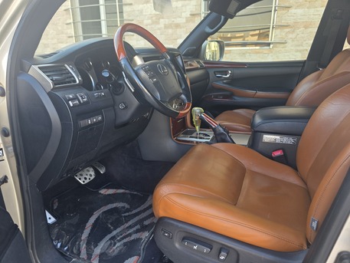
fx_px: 233
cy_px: 132
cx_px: 175
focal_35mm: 23
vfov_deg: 58.9
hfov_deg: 73.9
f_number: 1.7
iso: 80
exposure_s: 1/180
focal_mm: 6.3
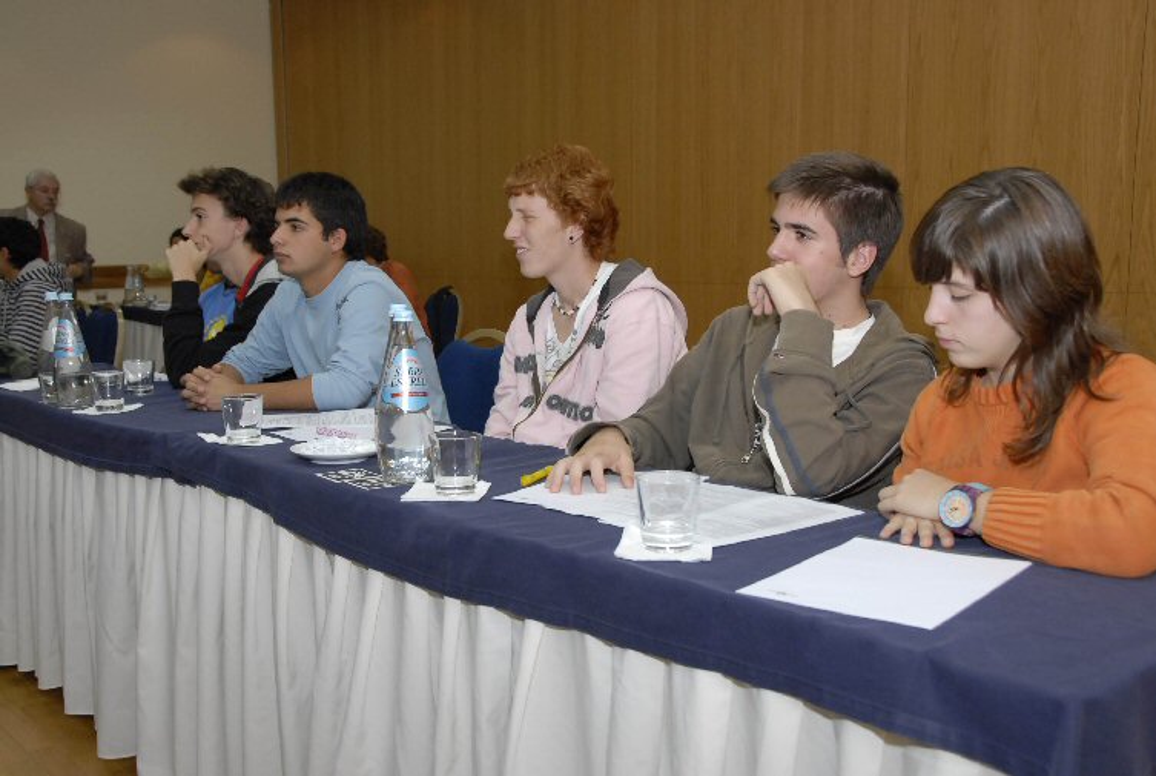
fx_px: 1255
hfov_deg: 49.5
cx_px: 578
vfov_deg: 34.3
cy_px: 388
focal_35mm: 39
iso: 640
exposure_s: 1/100
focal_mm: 26
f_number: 5.6
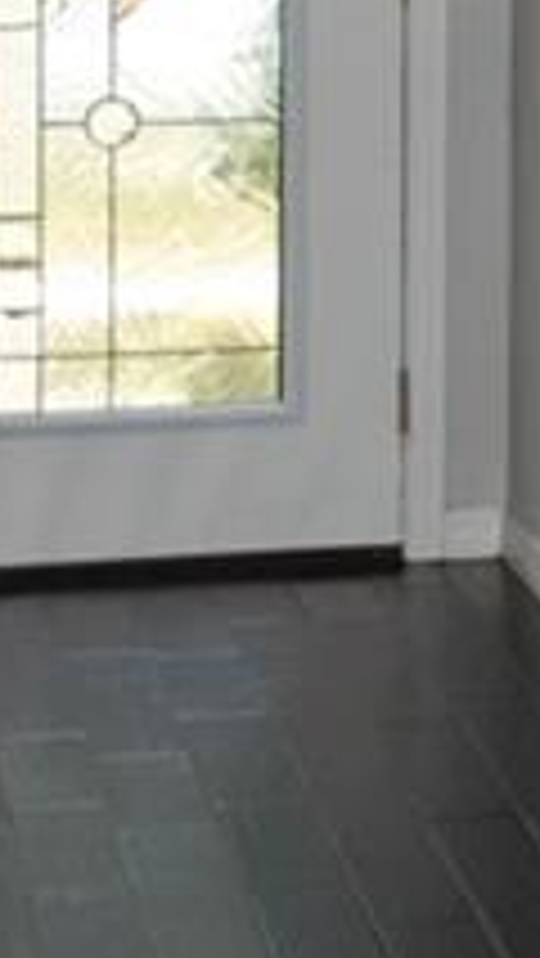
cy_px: -94
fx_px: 4602
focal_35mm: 181
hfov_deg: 6.0
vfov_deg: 11.7
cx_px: 1922
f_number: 3.8
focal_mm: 24
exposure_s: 1/125
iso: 400
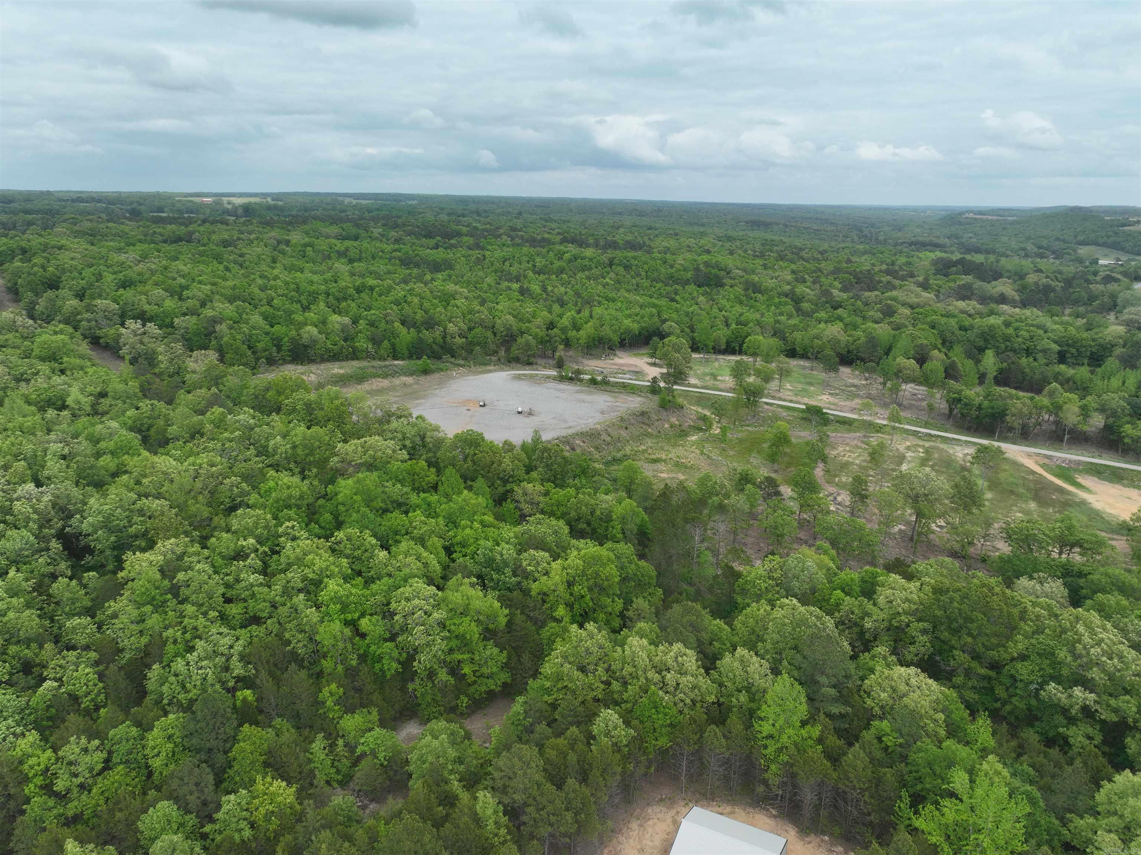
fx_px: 791
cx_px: 570
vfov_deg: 56.8
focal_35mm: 24
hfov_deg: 71.6
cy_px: 428
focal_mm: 12.29
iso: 120
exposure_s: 1/1600
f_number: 2.8
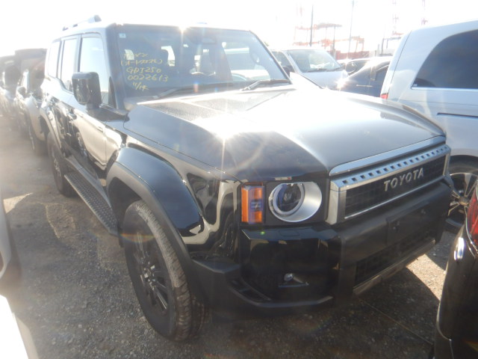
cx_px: 239
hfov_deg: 71.6
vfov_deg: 56.8
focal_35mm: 24
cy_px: 180
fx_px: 331
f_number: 2.8
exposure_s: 1/125
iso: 125
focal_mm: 4.3
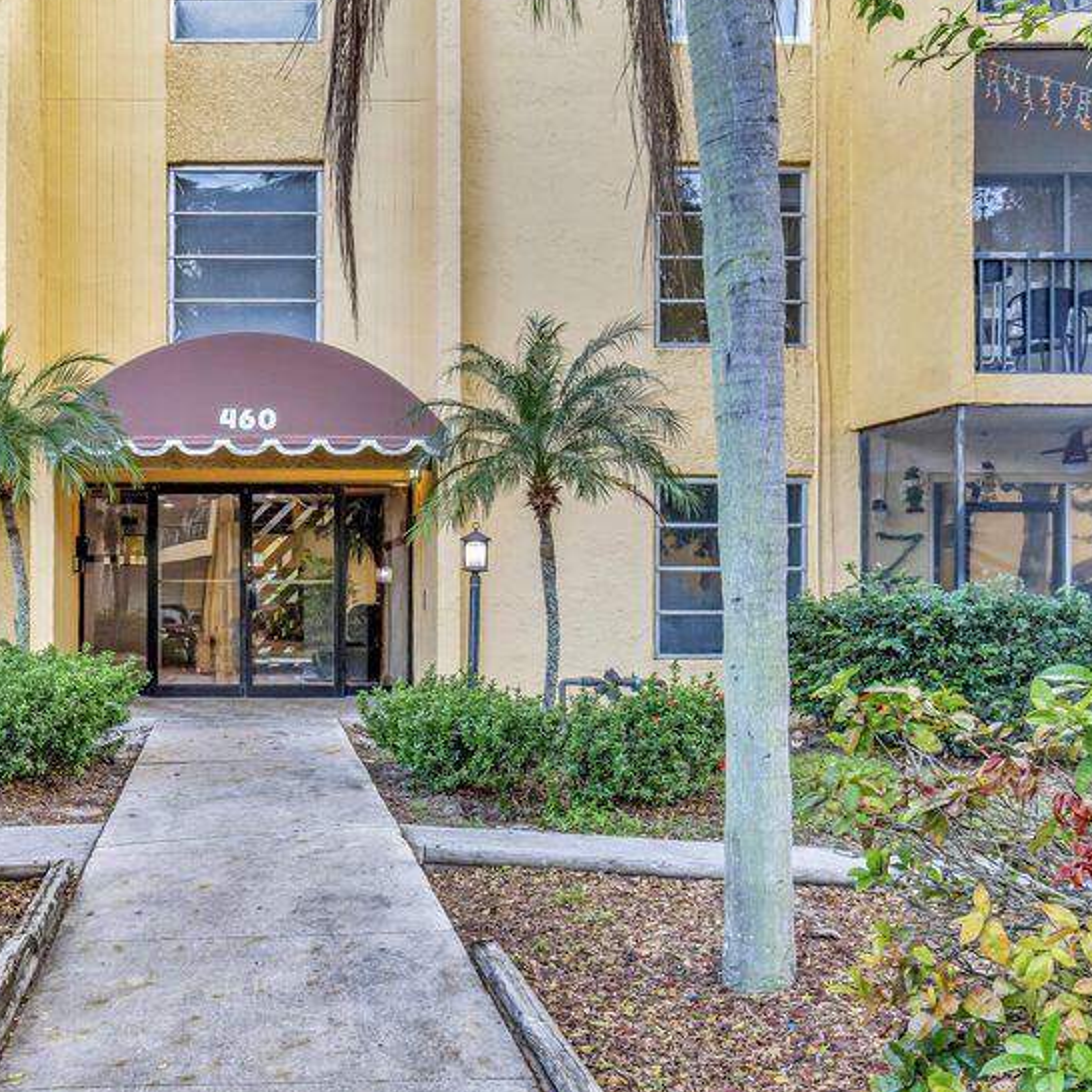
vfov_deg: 40.0
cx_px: 248
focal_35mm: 42
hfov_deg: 38.8
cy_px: 570
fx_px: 1499
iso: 500
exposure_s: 1/50
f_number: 8
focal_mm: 20
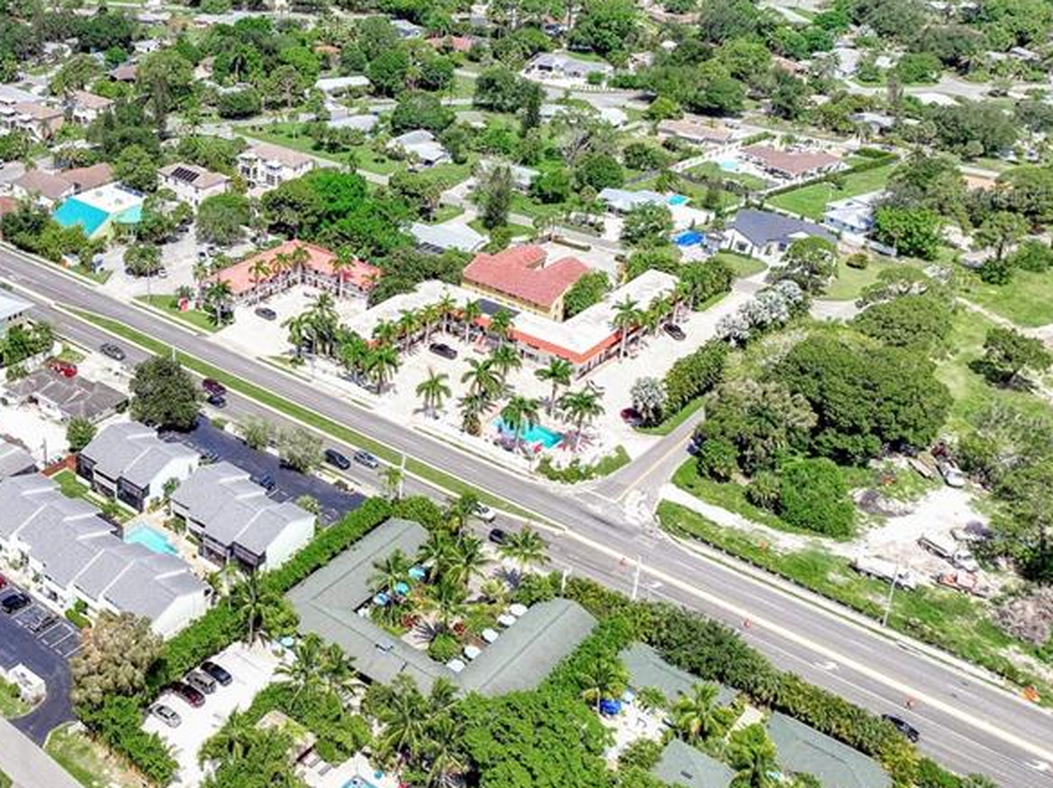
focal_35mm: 42
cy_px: 195
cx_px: 148
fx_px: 1277
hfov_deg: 41.9
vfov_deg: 33.6
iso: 100
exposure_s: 1/4000
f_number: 3.5
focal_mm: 12.3
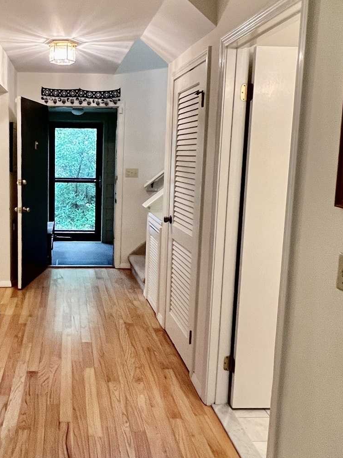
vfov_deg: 59.8
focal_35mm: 30
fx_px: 396
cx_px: 79
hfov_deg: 44.9
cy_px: 205
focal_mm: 1.57
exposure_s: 1/60
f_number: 1.8
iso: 320
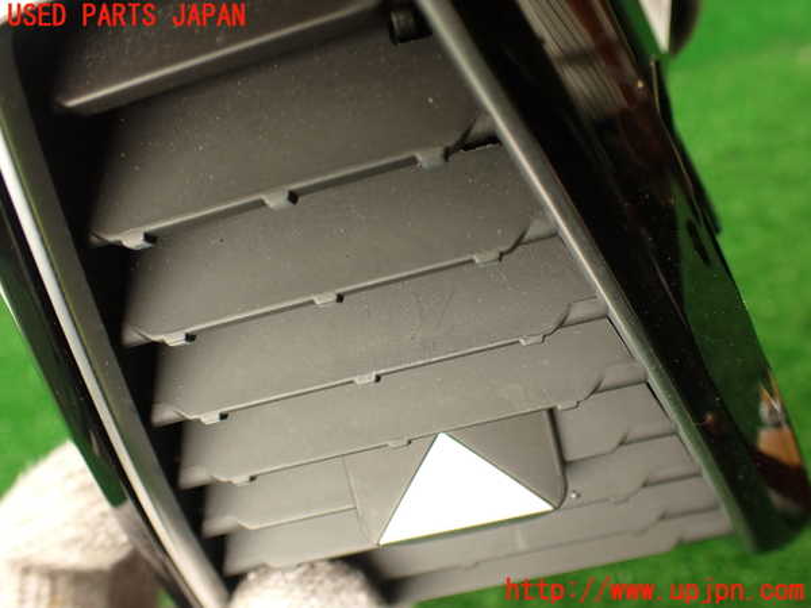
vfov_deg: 44.2
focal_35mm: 32
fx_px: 750
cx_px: 406
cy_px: 304
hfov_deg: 56.8
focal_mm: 5.79
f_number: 2.4
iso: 160
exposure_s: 1/60
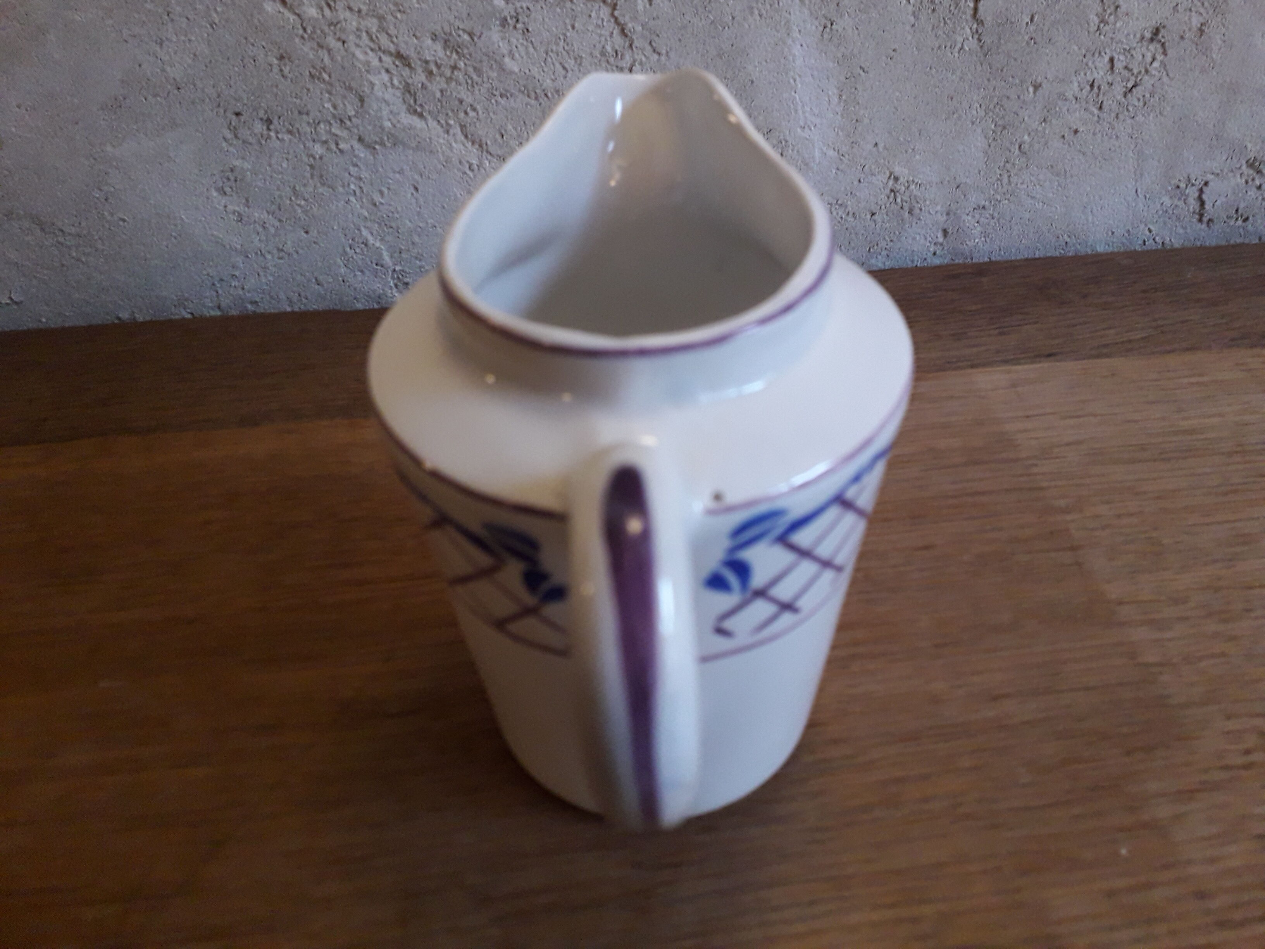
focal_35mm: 27
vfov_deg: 51.4
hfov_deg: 65.3
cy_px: 474
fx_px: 987
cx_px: 632
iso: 200
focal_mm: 3.6
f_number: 1.9
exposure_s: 1/25
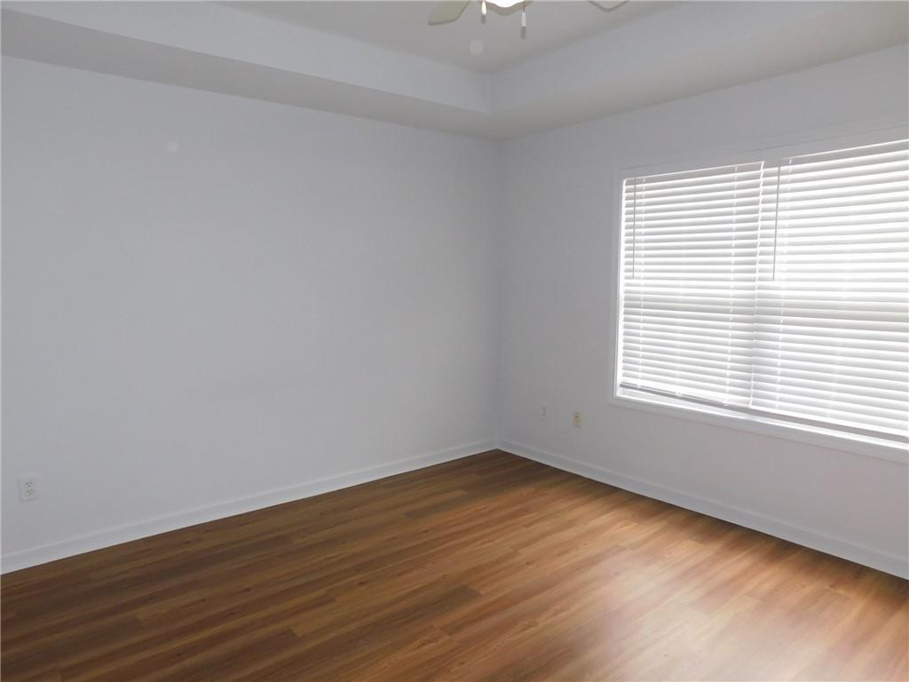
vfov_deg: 58.9
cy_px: 341
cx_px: 454
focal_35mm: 23
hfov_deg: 73.9
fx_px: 604
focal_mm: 4
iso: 125
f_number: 3
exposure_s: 1/40
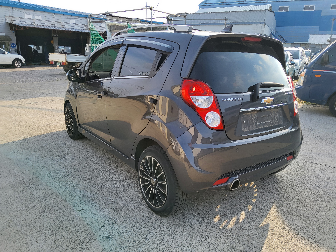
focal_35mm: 26
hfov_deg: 67.3
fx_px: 252
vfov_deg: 53.1
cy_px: 126
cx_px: 168
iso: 12
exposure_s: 1/231
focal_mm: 3.98
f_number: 1.8
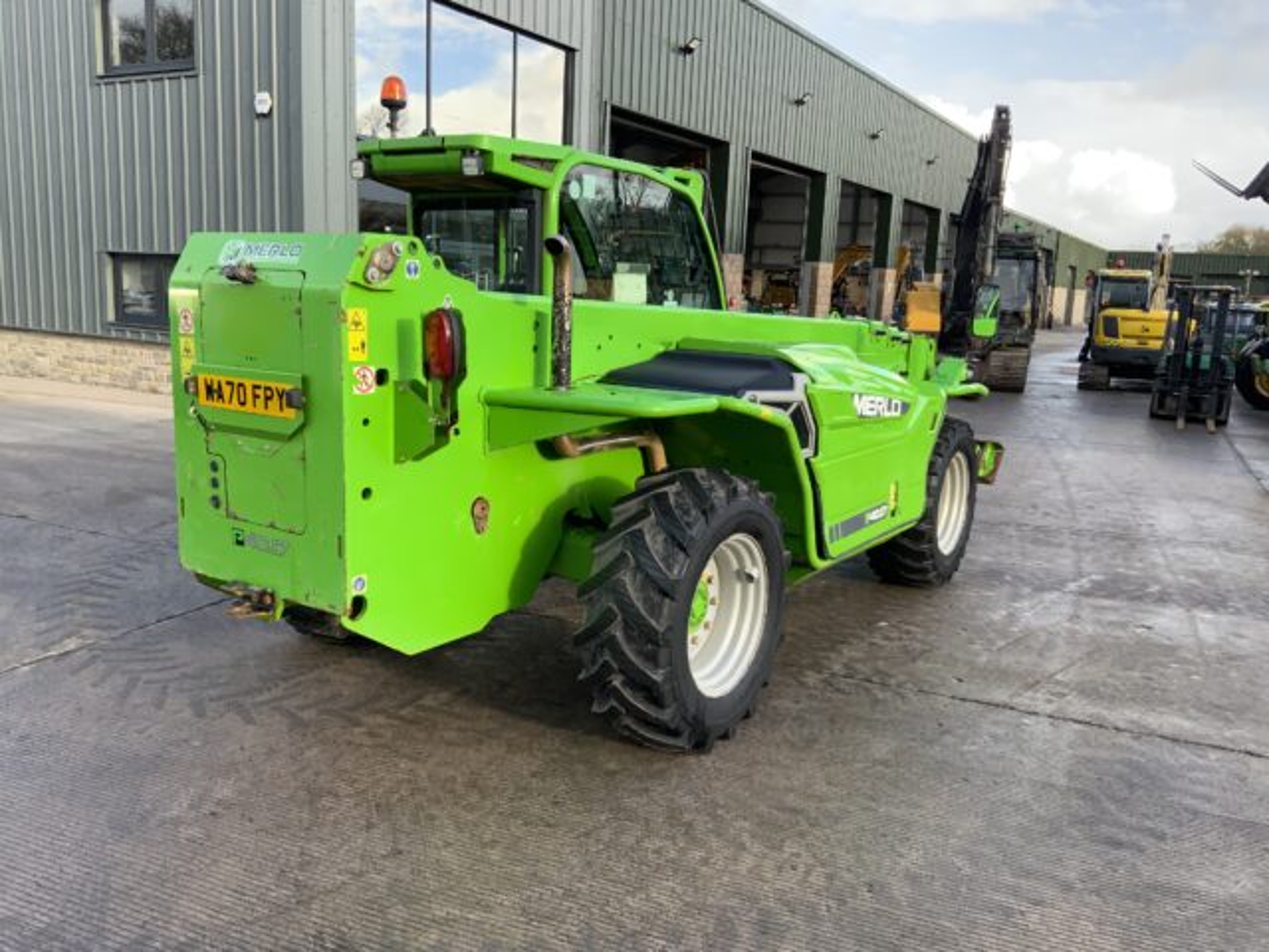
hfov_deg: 61.7
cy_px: 476
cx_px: 634
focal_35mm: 29
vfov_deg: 48.2
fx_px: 1063
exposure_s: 1/227
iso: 16
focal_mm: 3
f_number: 1.8
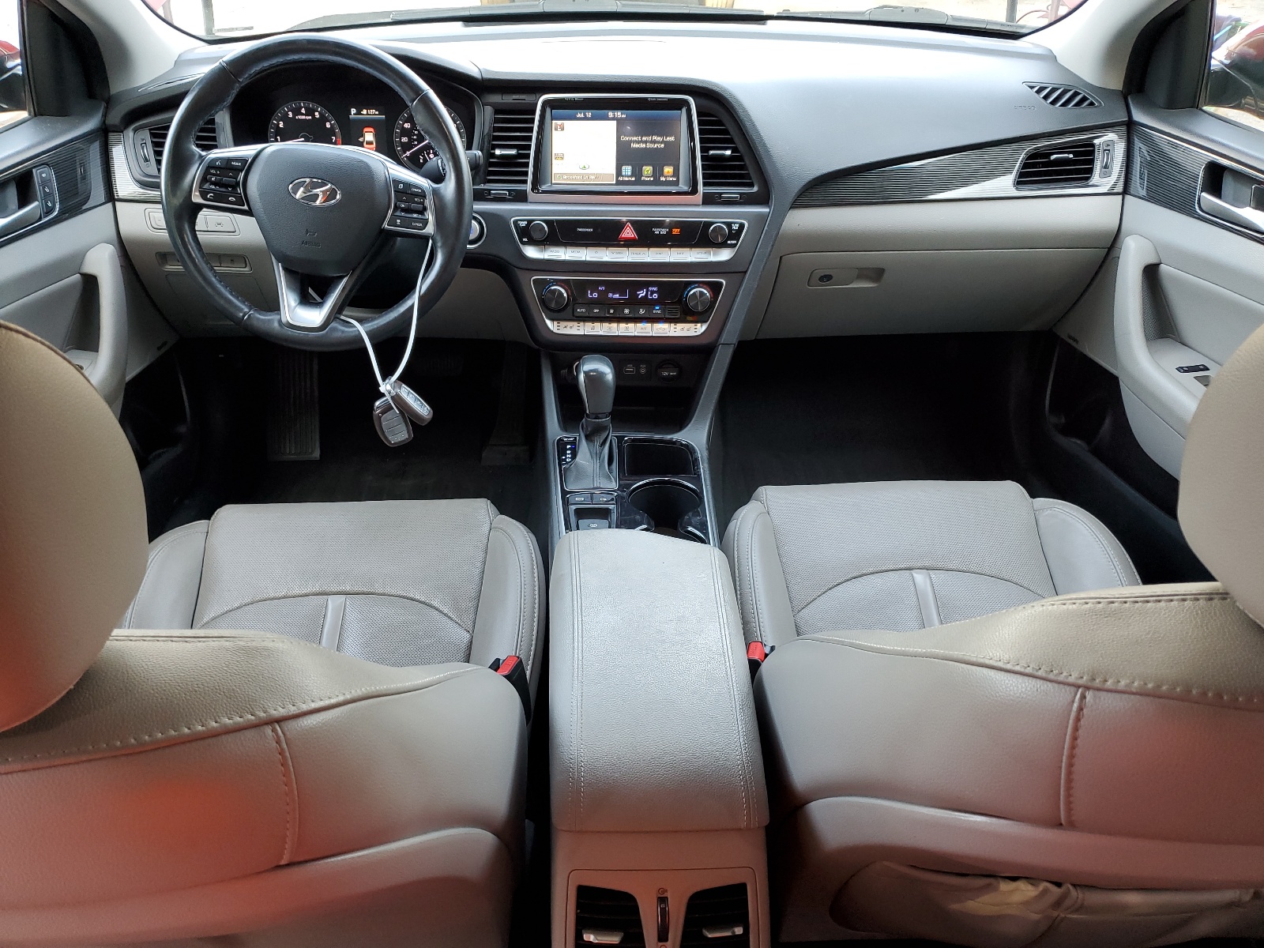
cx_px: 632
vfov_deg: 53.1
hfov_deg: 67.3
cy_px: 474
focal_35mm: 26
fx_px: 949
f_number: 1.5
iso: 73
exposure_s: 1/60.2
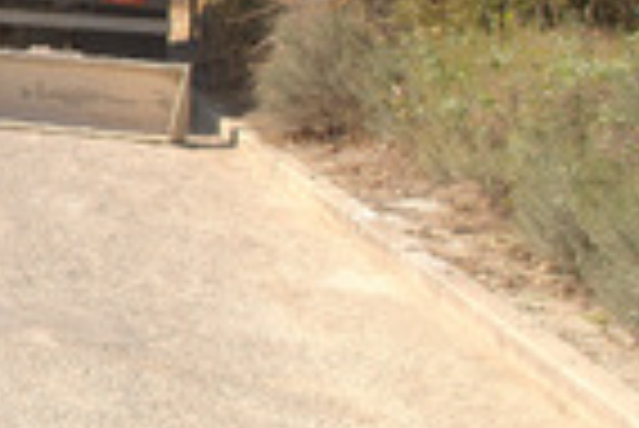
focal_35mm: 151
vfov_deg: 9.1
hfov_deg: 12.0
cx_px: -652
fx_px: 2683
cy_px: 16
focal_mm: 24
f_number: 7.1
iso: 100
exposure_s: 1/180
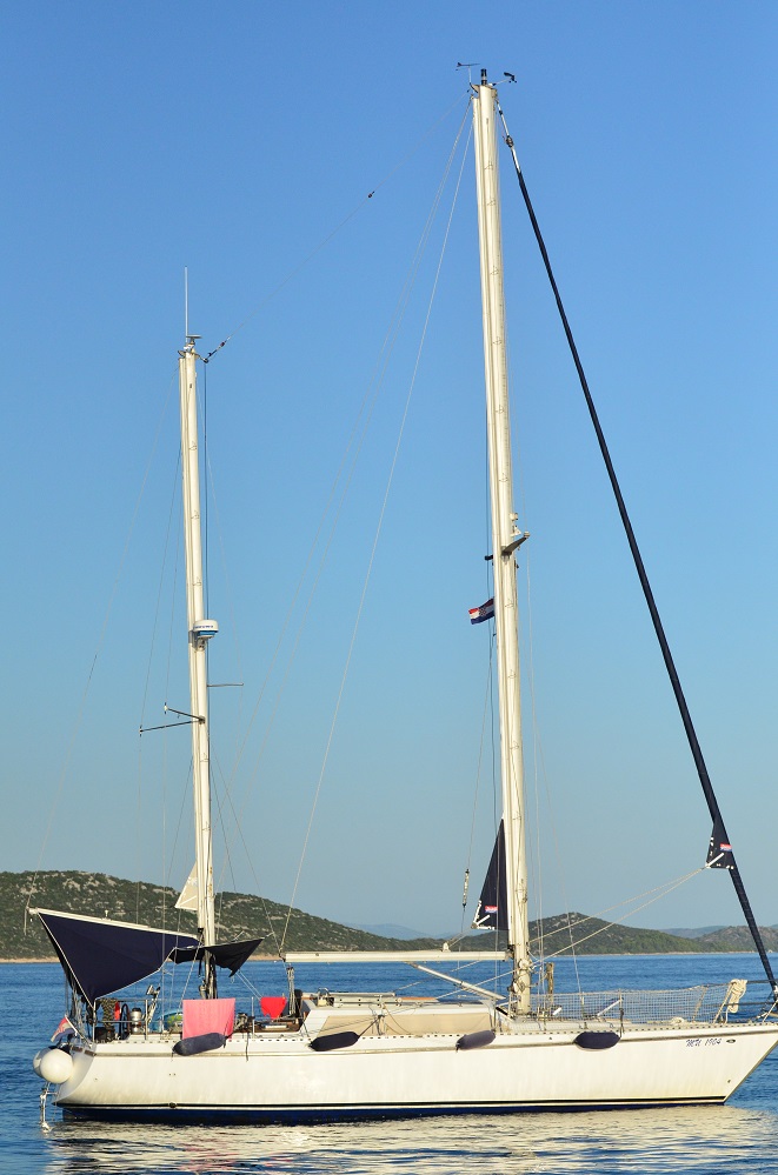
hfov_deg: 13.0
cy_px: 588
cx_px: 389
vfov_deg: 19.5
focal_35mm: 105
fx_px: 3421
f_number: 5.6
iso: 1000
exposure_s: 1/8000
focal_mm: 70
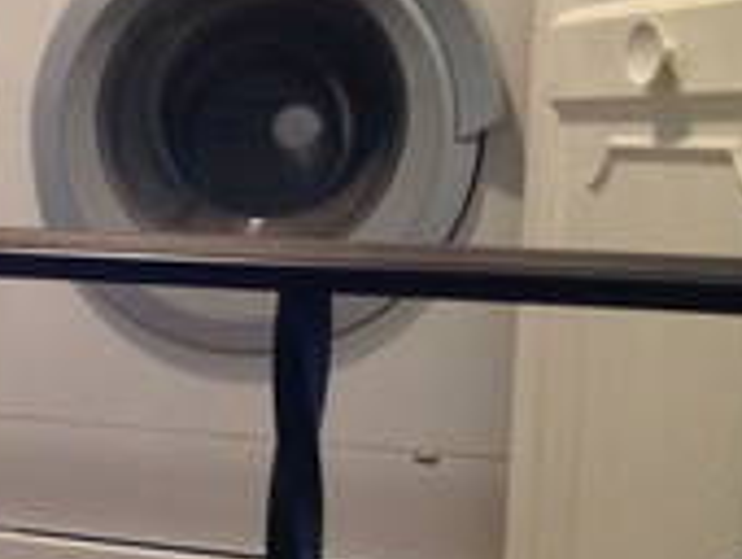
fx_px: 1588
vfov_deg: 19.9
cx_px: 17
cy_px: 284
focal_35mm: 74
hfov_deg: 25.1
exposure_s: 1/15
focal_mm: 4.28
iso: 320
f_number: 2.4
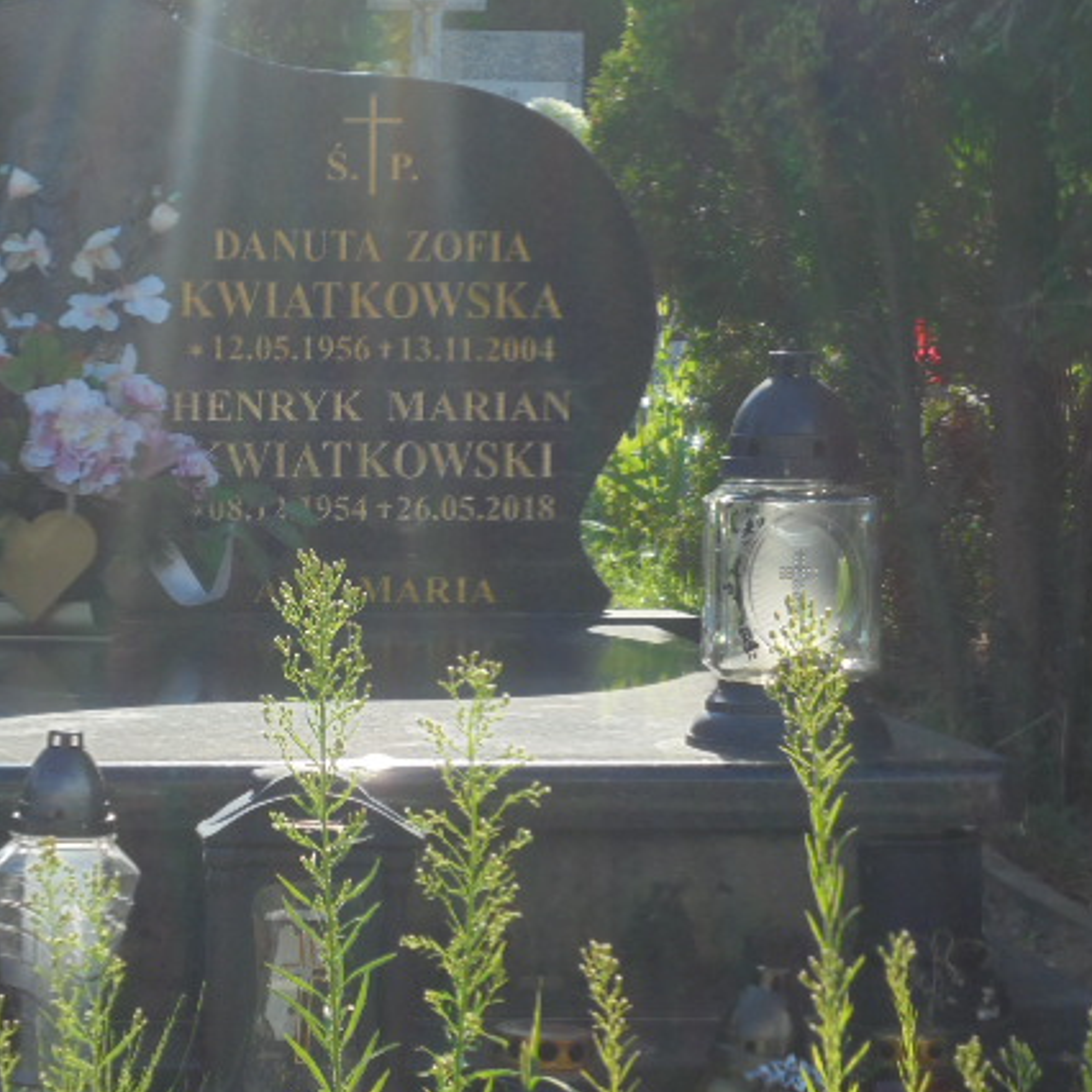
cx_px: 285
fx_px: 3034
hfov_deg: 20.3
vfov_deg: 20.4
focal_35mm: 85
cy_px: 528
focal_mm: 11.5
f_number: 5.6
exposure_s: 1/250
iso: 100
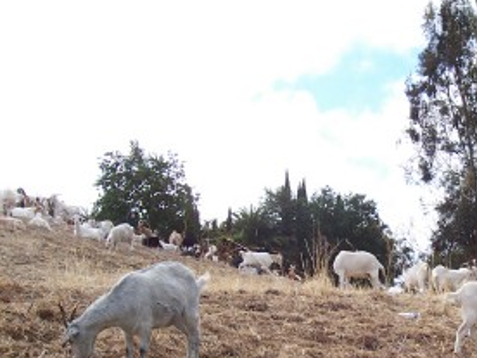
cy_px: 265
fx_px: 937
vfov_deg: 21.4
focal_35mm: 68
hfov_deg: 27.9
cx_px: 396
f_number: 5.6
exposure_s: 1/250
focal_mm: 5.6
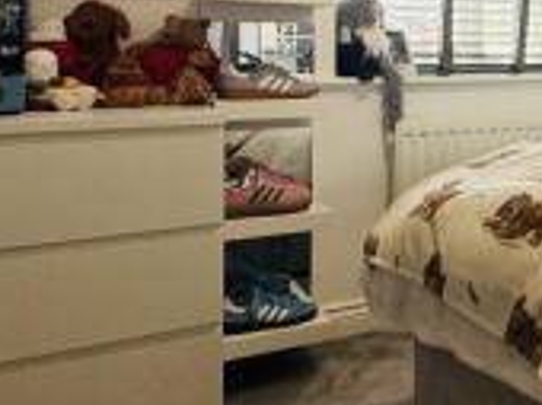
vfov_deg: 29.2
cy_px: 59
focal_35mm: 48
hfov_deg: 33.8
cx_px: 614
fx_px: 751
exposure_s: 1/99
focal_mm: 2.22
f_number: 2.2
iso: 125
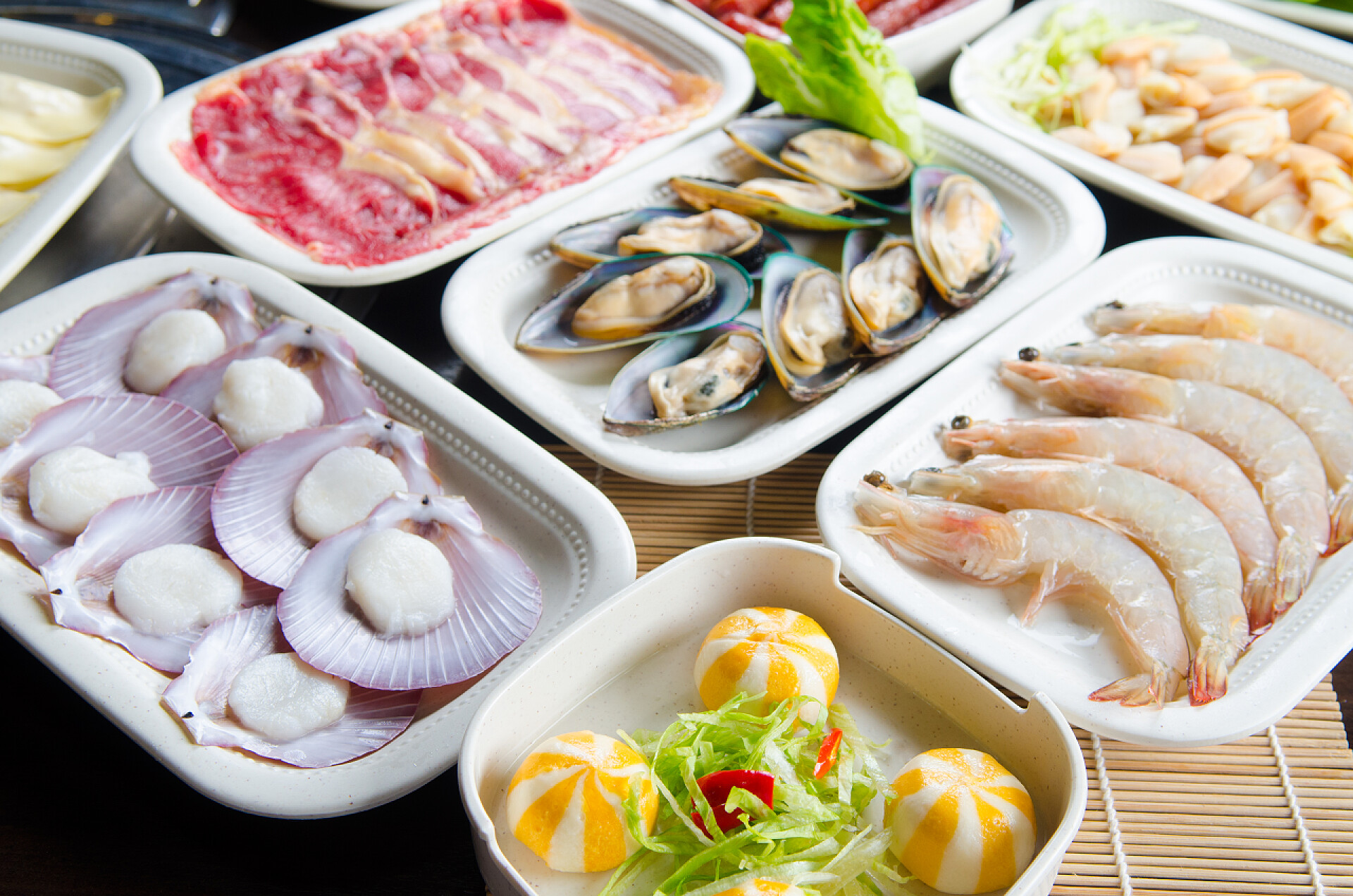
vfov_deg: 23.7
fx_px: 2138
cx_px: 676
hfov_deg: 35.1
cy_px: 448
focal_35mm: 57
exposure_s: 1/160
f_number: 9
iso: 200
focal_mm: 38
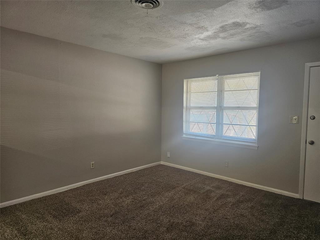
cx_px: 160
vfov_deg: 58.9
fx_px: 213
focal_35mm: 23
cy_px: 120
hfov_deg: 73.9
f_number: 1.7
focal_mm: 6.3
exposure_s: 1/120
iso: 250
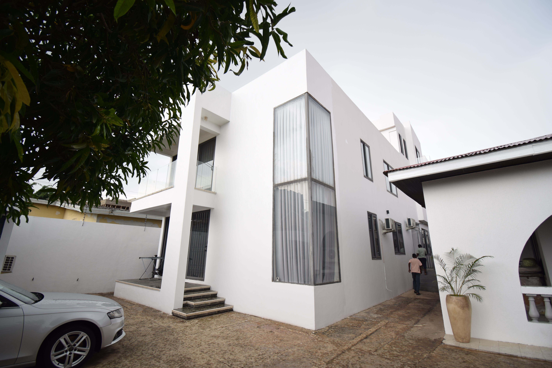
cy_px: 184
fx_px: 230
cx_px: 276
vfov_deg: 77.3
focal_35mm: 15
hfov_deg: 100.4
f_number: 4.5
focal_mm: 10
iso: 100
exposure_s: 1/80
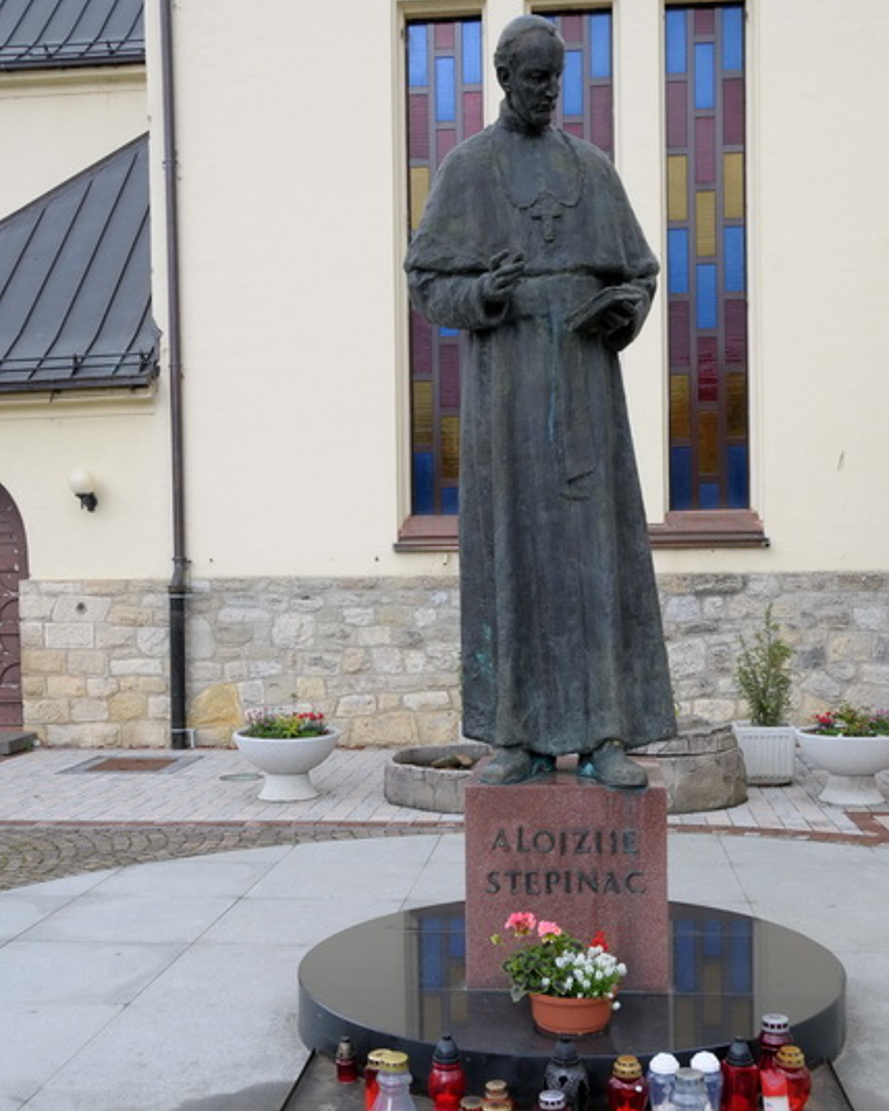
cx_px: 447
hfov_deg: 36.5
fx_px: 1348
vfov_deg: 44.8
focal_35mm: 41
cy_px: 598
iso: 400
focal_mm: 24
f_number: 6.3
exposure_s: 1/125
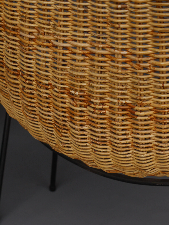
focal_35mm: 62
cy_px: 112
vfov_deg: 31.2
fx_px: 404
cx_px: 84
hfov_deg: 23.7
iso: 100
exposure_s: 1/200
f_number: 6.3
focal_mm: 31
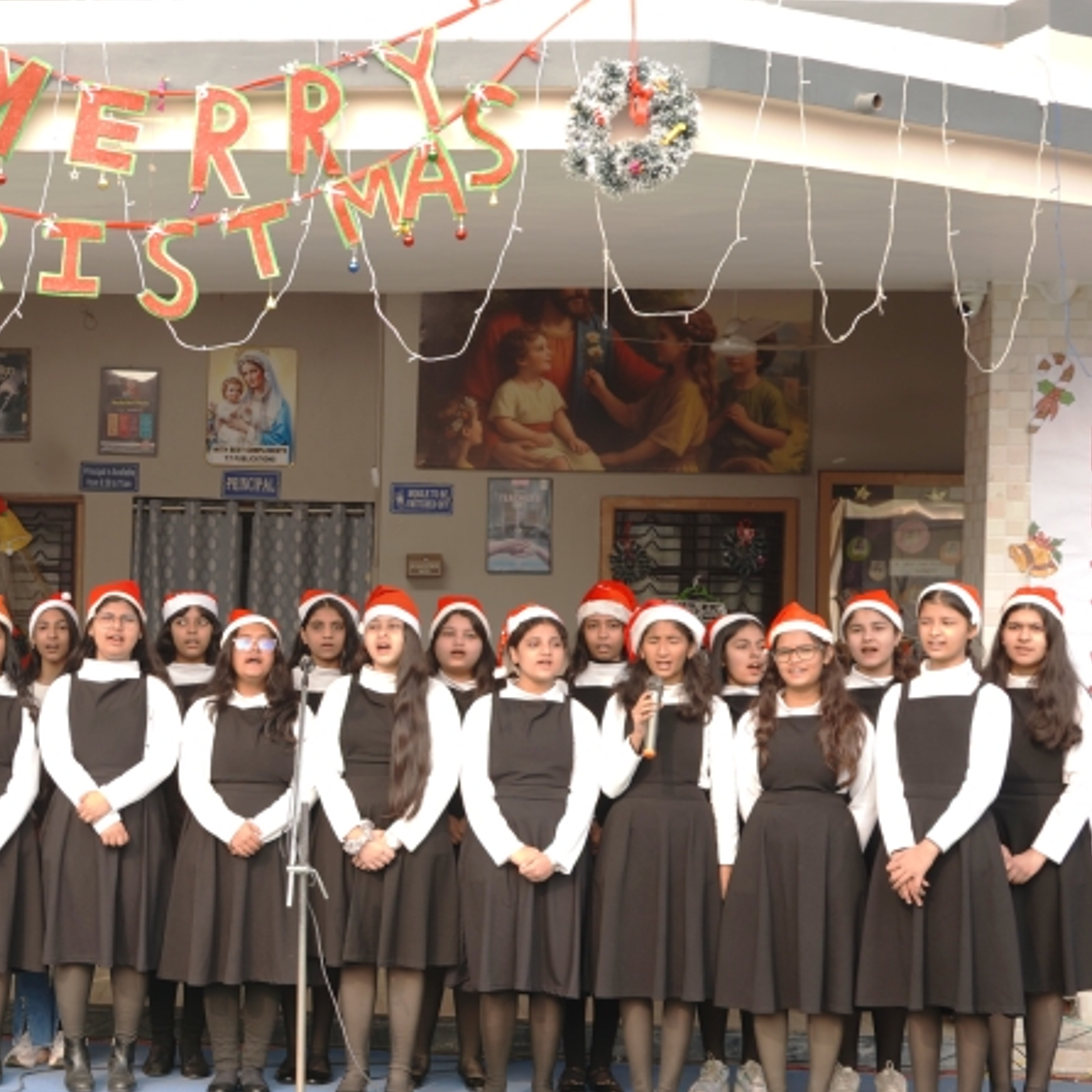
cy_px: 687
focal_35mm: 78
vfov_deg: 22.1
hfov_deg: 21.2
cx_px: -71
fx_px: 2784
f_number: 5
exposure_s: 1/60
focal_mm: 40
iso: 50
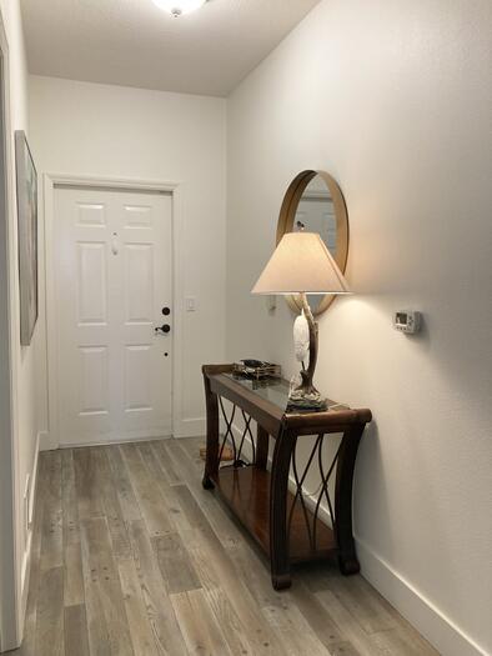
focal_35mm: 28
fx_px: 530
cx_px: 246
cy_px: 328
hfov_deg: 49.8
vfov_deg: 63.4
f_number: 1.8
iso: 100
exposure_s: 1/60
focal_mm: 3.99
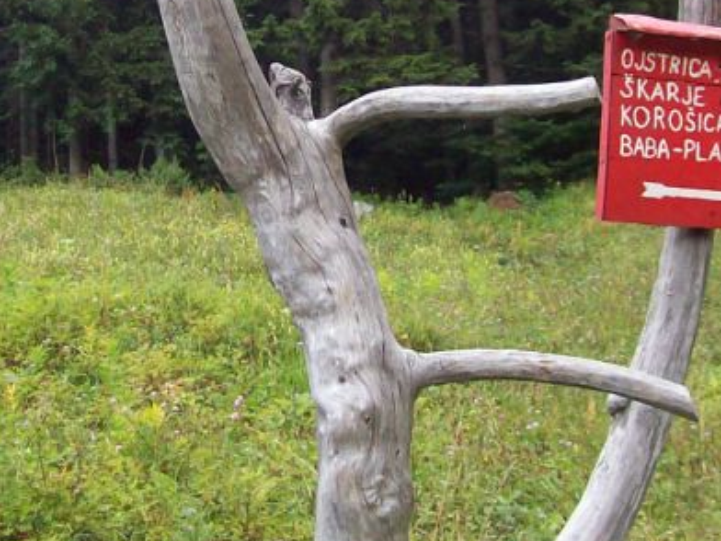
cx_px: 262
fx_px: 1958
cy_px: 31
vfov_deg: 15.5
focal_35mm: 94
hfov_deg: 20.8
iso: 80
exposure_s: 1/153
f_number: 2.7
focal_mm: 6
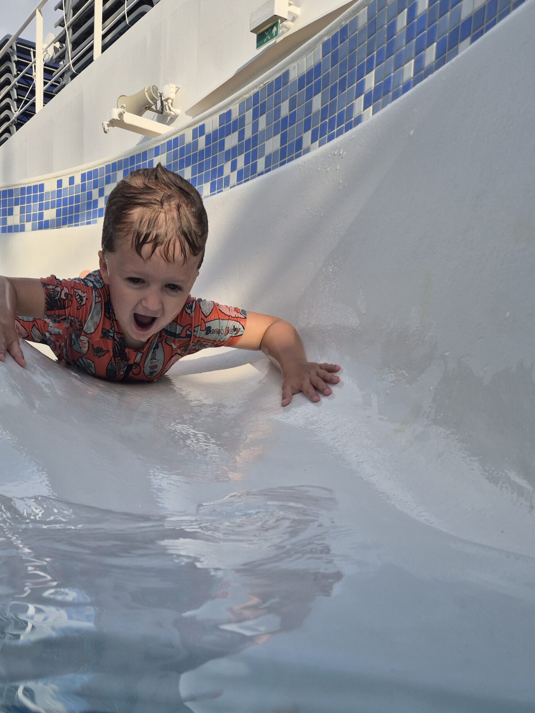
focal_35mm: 34
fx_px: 701
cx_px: 199
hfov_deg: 41.5
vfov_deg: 52.0
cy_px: 522
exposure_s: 1/1612
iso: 25
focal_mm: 5.4
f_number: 1.8
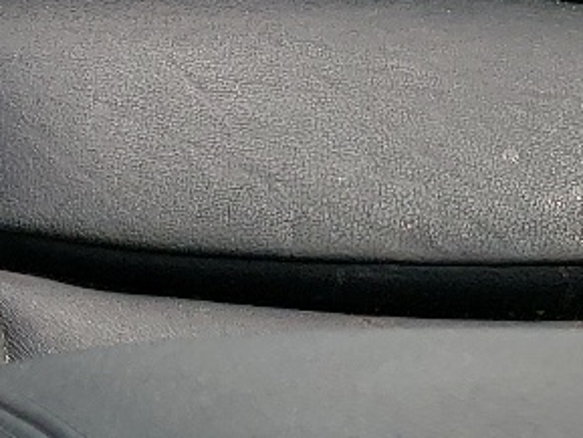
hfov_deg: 11.9
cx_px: -654
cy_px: -127
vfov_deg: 10.1
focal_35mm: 144
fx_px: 2426
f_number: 1.5
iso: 50
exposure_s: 1/233
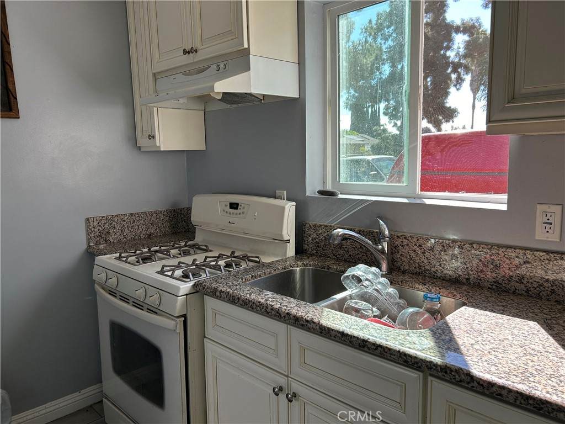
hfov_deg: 67.3
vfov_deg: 53.1
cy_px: 212
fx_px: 424
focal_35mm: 26
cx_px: 282
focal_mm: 5.7
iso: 50
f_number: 1.5
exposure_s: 1/357
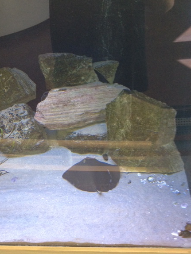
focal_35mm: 39
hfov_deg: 36.8
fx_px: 287
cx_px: 88
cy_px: 118
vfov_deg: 47.8
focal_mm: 4.28
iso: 250
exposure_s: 1/20
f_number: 2.4
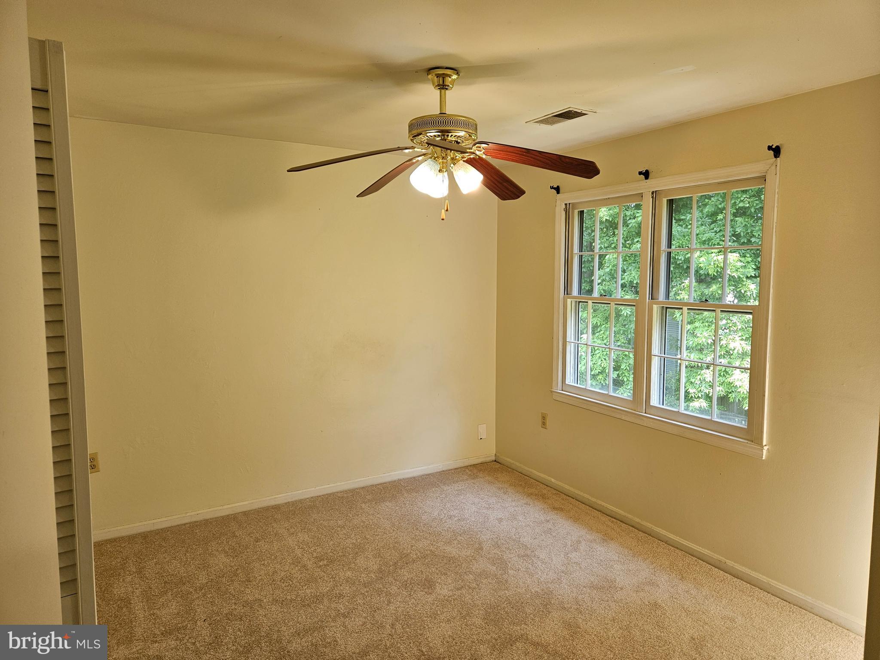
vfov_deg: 58.9
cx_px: 440
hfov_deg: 73.9
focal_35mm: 23
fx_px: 585
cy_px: 330
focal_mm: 5.4
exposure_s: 1/120
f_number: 1.8
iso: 50
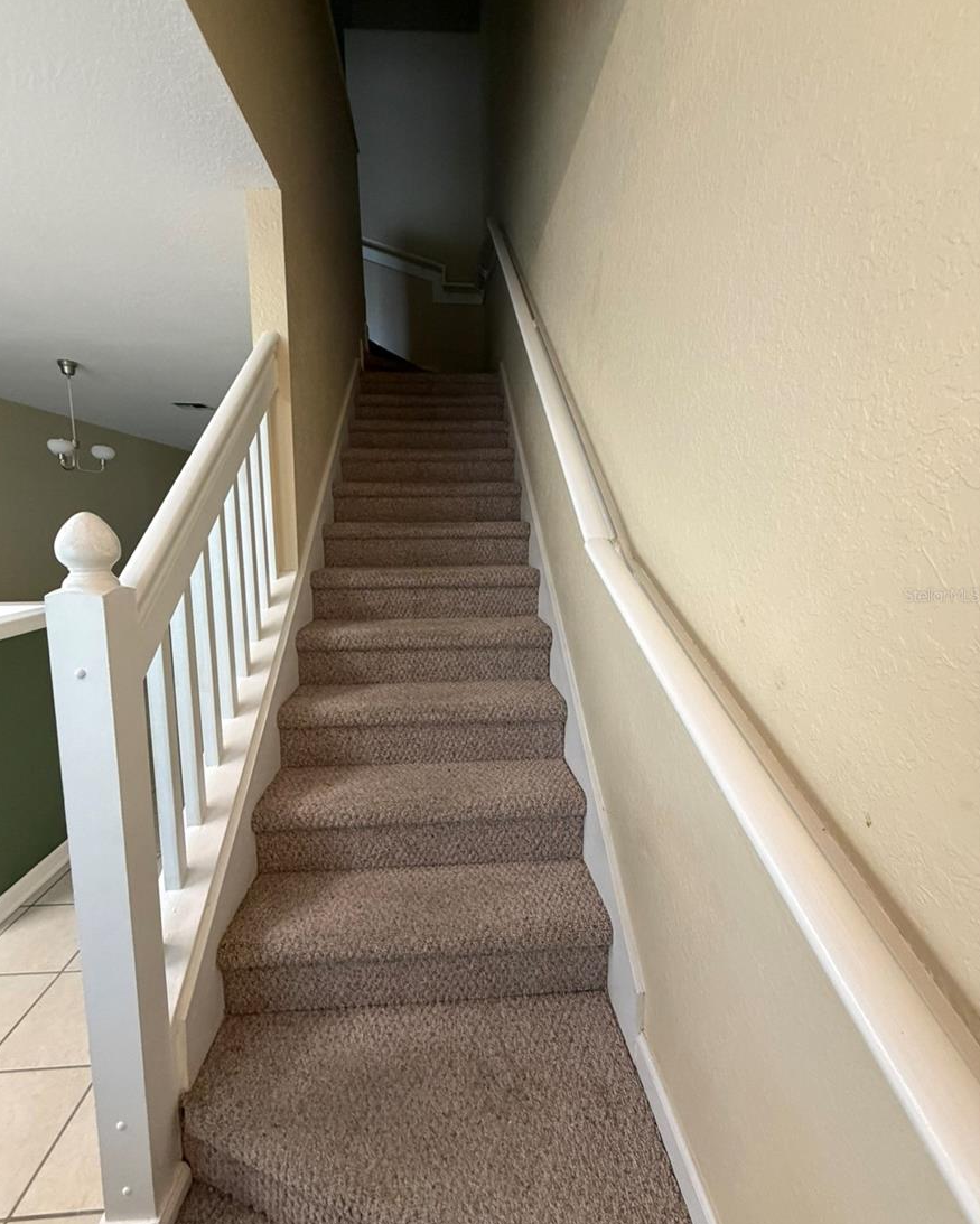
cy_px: 595
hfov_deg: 84.1
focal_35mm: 15
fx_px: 544
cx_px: 479
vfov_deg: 96.8
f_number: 2.2
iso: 400
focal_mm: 2.22
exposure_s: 1/60
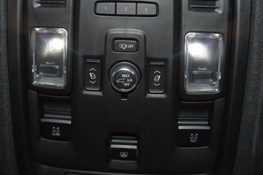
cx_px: 124
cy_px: 79
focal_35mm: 44
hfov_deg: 44.9
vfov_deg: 30.8
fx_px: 318
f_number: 3.8
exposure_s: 1/60
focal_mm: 25
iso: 640
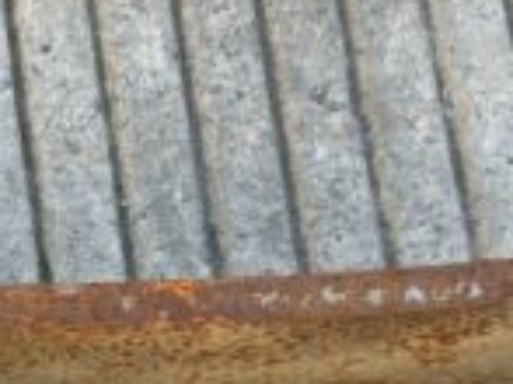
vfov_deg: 11.5
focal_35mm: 126
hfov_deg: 14.6
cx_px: -241
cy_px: 482
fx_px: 1866
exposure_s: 1/122
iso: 32
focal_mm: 3
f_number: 1.8
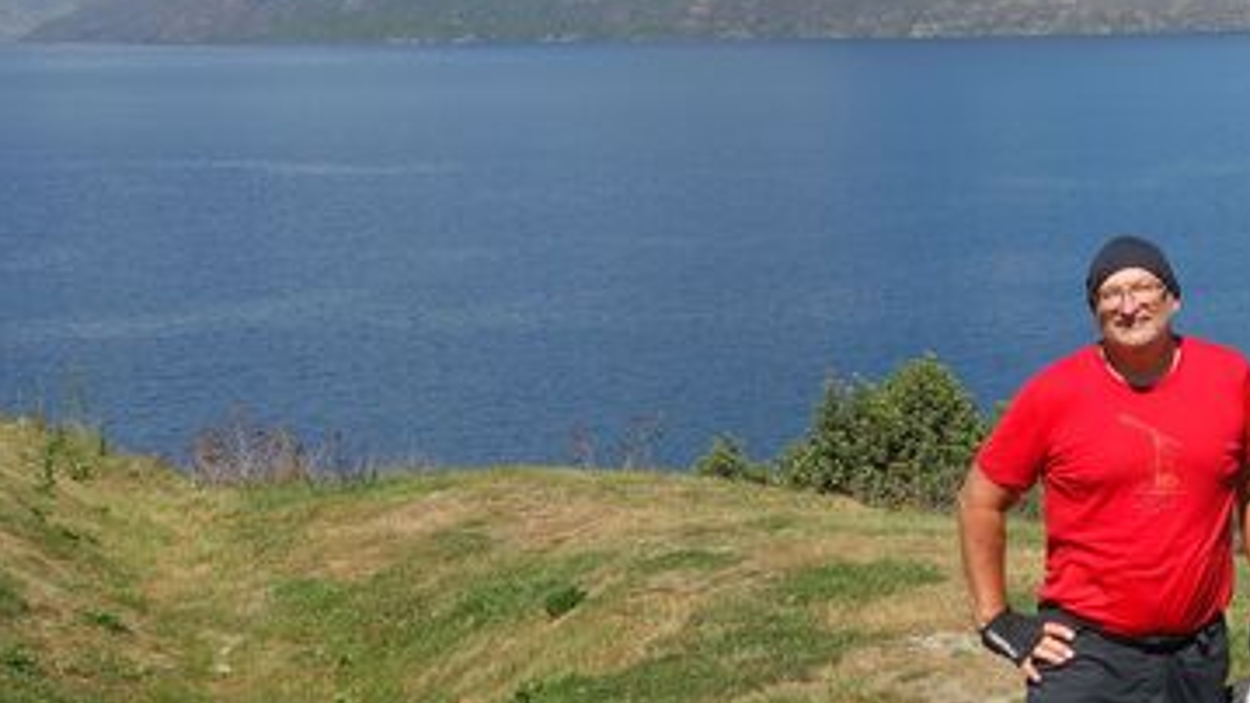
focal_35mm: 67
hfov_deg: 29.3
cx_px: 1257
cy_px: 150
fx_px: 2221
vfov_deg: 17.9
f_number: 4.5
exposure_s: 1/800
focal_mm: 10.91
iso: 125
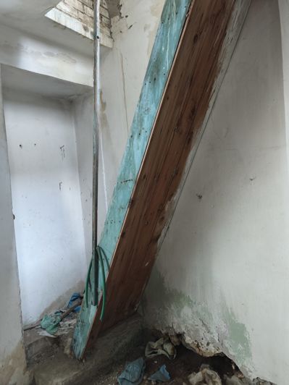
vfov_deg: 73.9
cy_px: 192
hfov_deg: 58.9
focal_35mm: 23
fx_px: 256
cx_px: 144
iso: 1250
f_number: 1.7
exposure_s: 1/33.3
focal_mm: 5.35
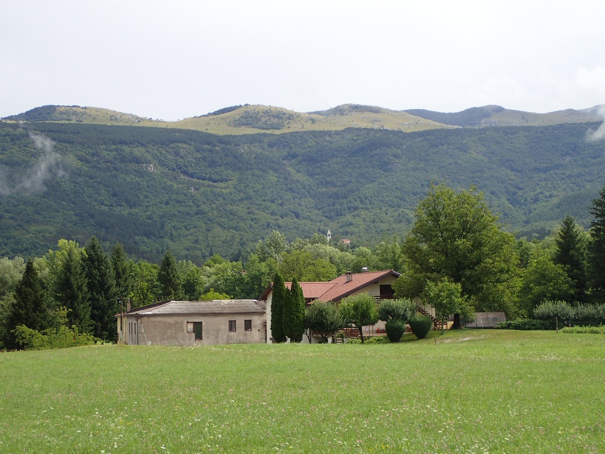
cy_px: 227
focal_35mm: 53
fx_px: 926
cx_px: 302
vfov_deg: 27.5
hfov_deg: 36.2
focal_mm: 9.61
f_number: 4.5
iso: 100
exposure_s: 1/400
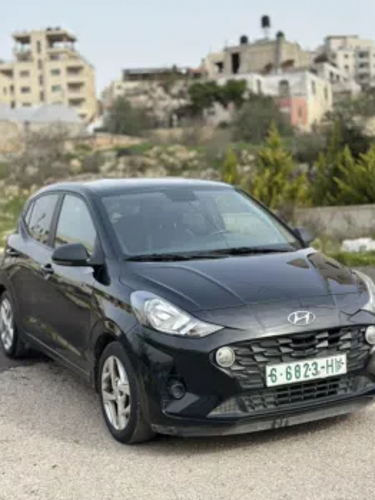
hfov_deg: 26.6
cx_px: 186
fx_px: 794
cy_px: 235
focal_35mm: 55
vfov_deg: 34.9
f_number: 1.78
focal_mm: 6.86
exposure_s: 1/3058
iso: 100
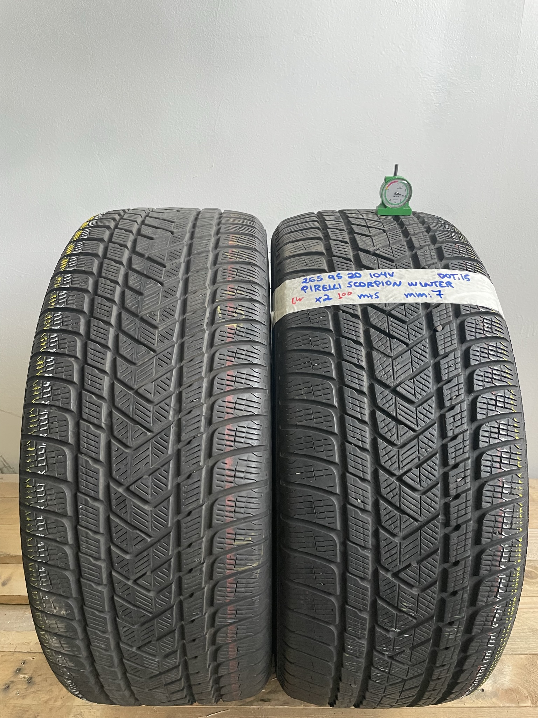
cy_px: 359
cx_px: 269
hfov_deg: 53.1
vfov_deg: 67.3
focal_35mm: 26
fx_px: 539
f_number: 1.6
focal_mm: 4.2
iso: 250
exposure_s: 1/50
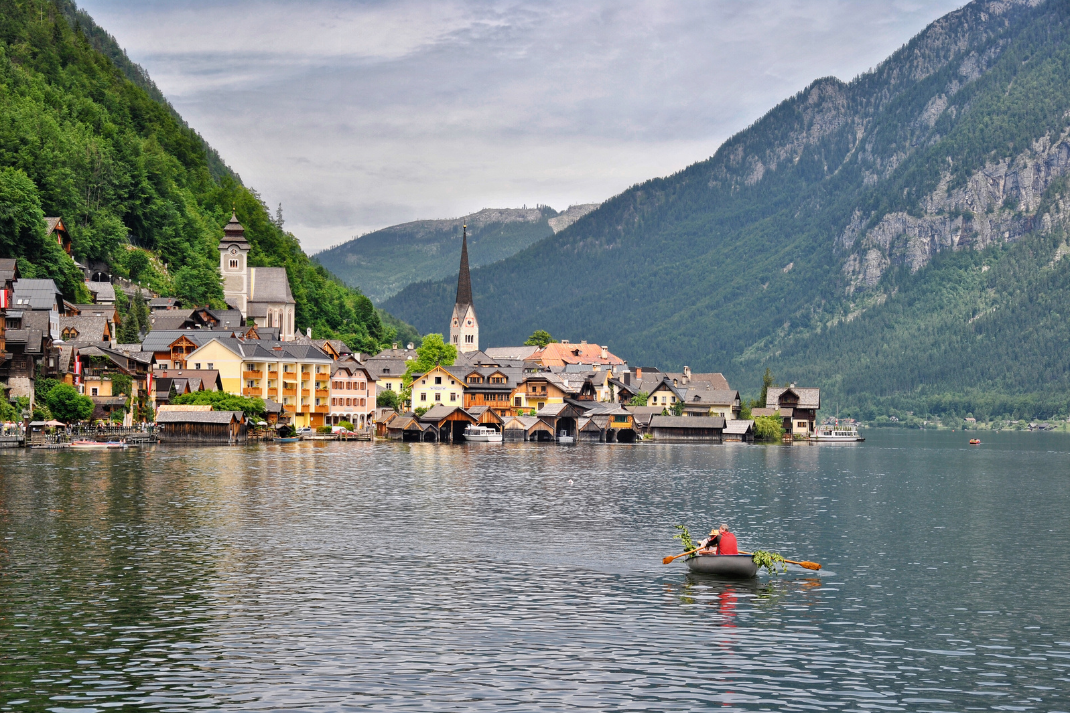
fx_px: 2616
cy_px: 360
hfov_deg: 23.1
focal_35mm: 88
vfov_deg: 15.5
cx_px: 533
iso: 125
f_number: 5.6
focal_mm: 58
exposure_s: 1/500
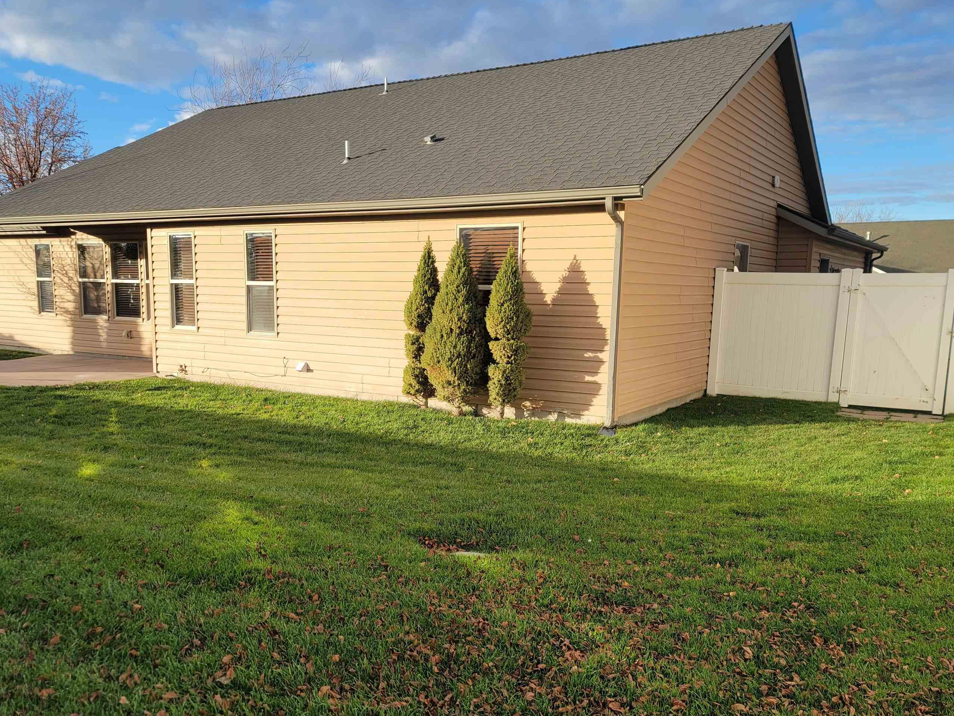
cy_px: 396
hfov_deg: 59.9
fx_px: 827
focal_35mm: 30
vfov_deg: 46.7
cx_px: 442
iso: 20
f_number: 1.8
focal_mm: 7
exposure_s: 1/415
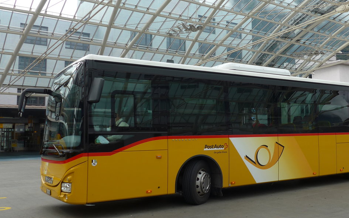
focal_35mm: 39
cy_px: 93
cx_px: 216
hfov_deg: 49.9
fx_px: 371
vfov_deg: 32.7
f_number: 2.8
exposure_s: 1/400
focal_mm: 6
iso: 80
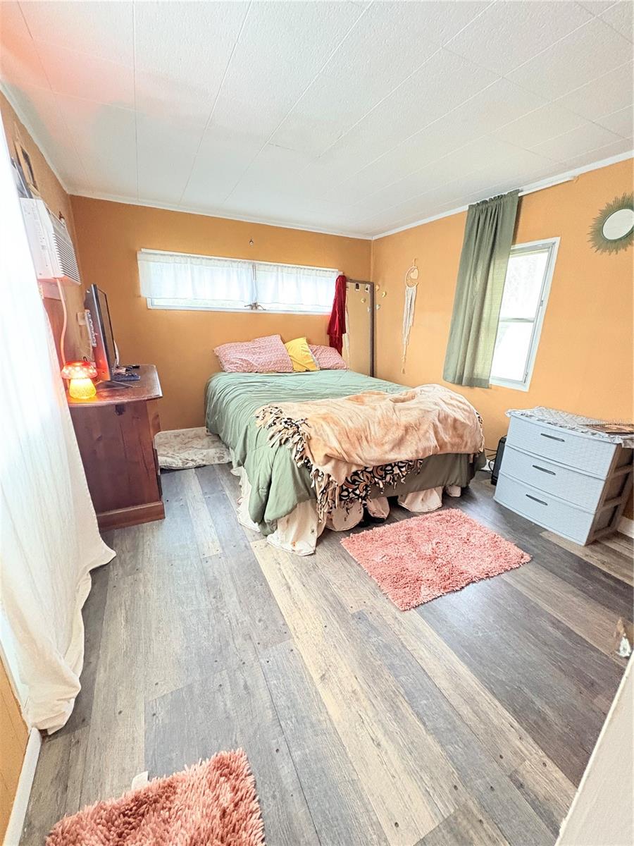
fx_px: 342
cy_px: 423
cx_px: 317
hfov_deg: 85.7
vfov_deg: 102.1
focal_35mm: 14
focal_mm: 2.22
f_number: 2.2
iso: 800
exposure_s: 1/30
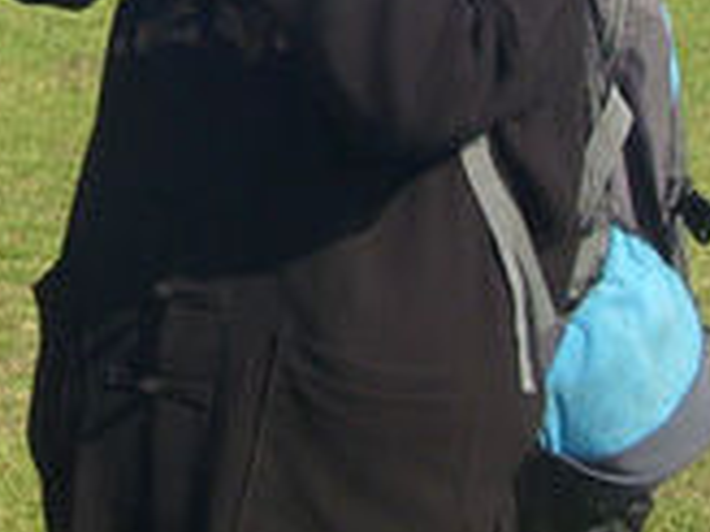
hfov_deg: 14.8
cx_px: 52
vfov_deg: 10.8
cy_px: -294
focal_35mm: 132
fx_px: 2707
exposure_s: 1/1000
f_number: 3.5
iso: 80
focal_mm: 6
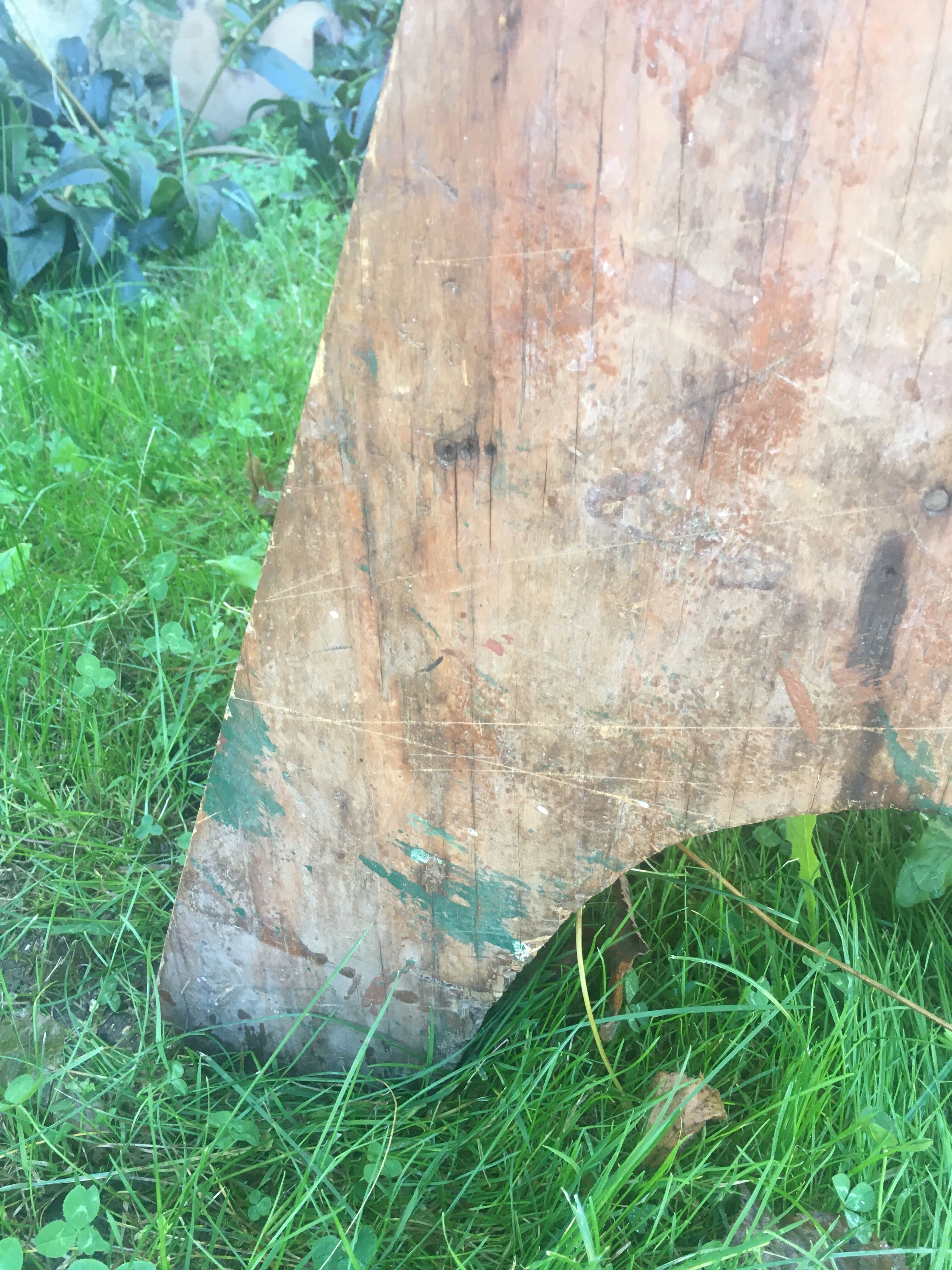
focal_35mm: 29
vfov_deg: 61.7
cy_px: 635
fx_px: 1063
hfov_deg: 48.2
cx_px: 476
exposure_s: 1/33
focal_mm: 4.15
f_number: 2.2
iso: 40
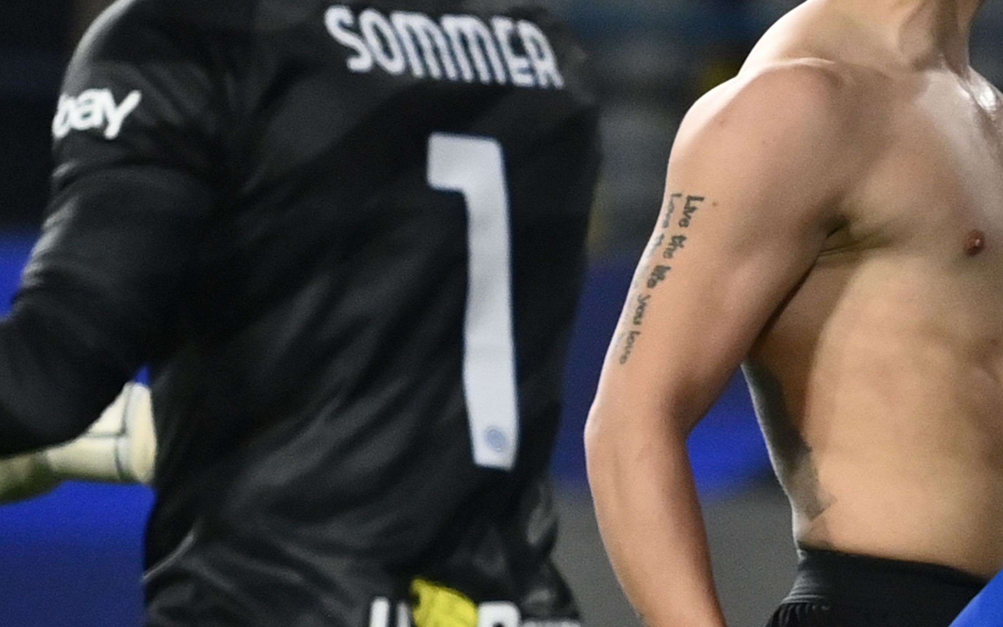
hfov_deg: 2.8
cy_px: 251
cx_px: 798
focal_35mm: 761
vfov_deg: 1.7
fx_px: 20801
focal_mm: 370
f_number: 4
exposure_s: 1/1600
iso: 2500
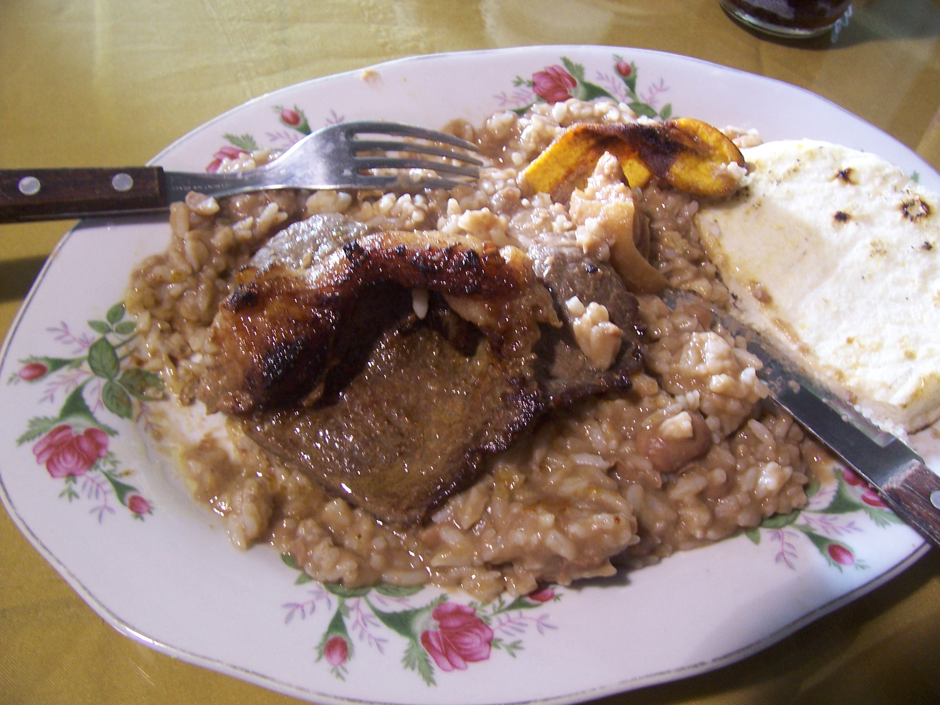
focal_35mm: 34
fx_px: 923
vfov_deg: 41.8
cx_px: 470
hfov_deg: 54.0
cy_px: 352
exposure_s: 1/10
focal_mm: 5.6
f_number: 2.7
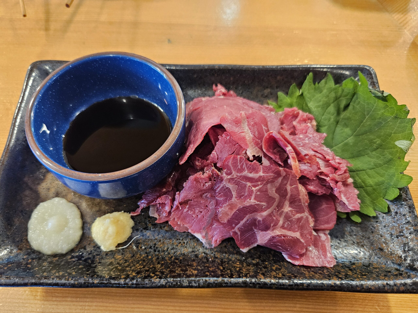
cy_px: 156
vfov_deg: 58.9
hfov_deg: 73.9
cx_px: 209
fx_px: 278
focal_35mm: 23
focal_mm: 5.4
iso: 500
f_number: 1.8
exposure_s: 1/101
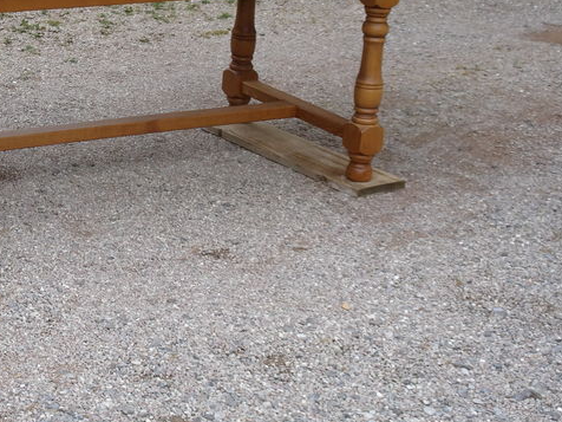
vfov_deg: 17.5
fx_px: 1364
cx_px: 26
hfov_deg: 22.5
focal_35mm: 84
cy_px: 98
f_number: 4
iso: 80
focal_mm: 6.8
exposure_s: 1/200
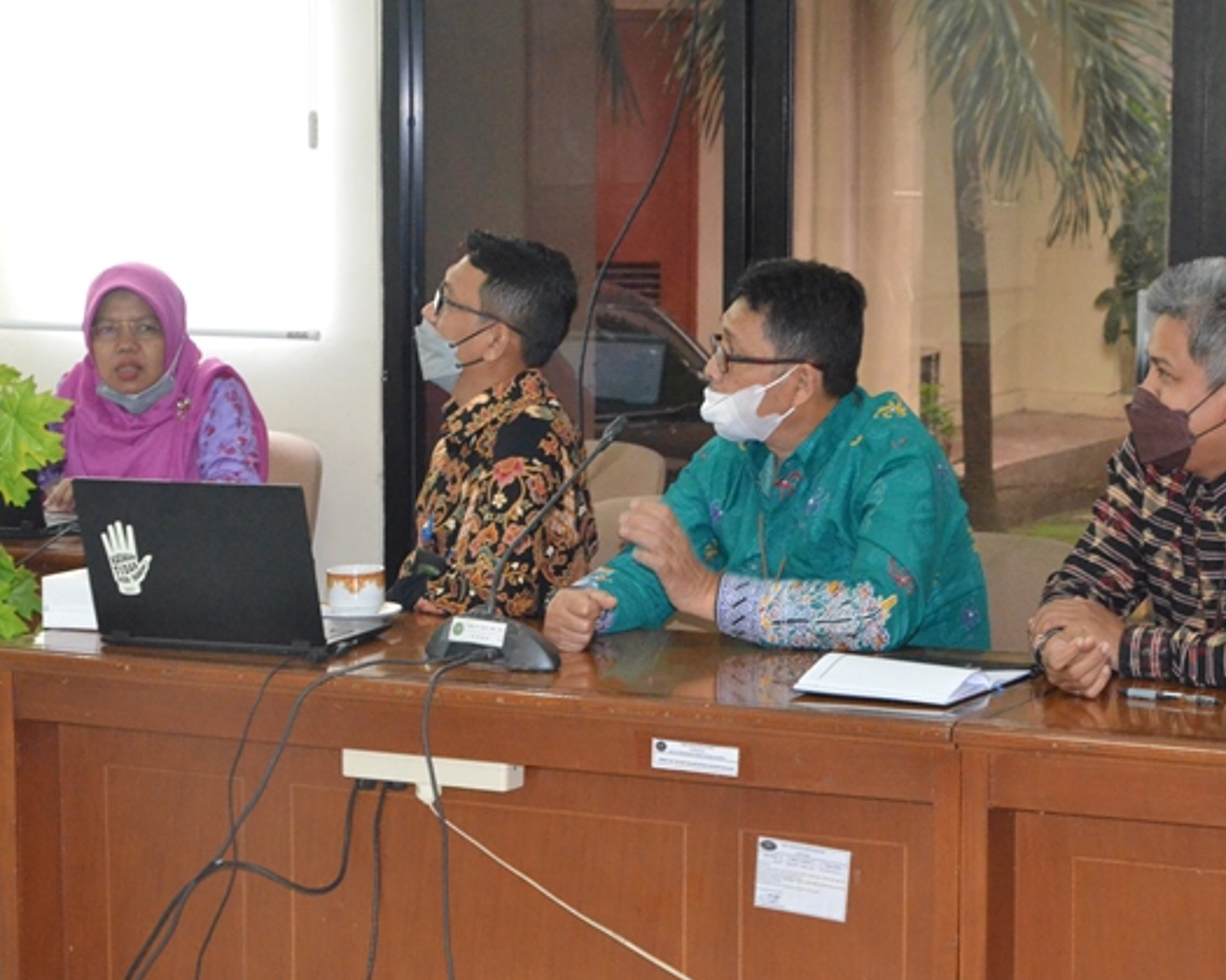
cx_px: 705
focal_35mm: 89
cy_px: 492
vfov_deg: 17.3
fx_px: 3229
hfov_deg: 21.5
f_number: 8
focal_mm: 52
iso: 6400
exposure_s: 1/60
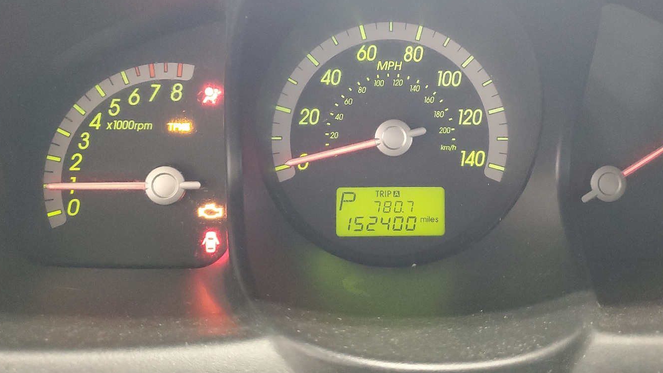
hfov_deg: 57.8
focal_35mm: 34
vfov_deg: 34.4
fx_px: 598
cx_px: 375
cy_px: 126
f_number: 1.5
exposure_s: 1/24
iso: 296
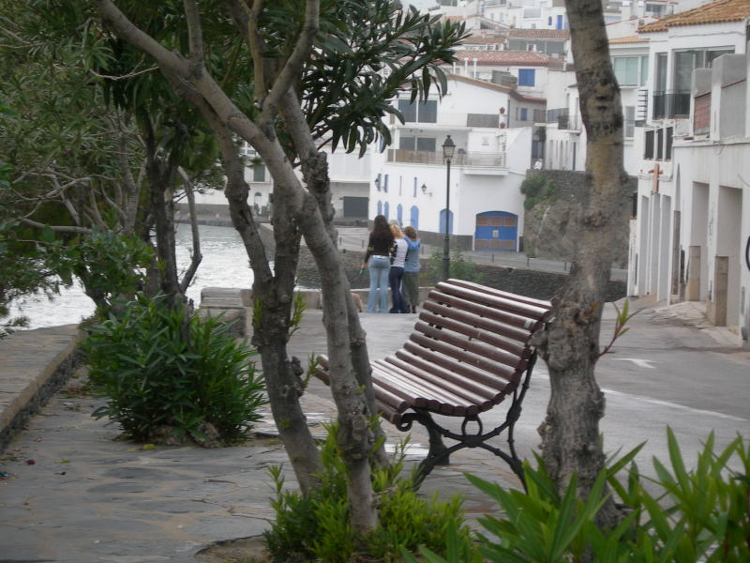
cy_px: 282
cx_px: 375
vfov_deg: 13.0
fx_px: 2470
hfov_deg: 17.3
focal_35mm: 114
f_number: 4.9
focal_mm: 23.4
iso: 50
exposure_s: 1/47
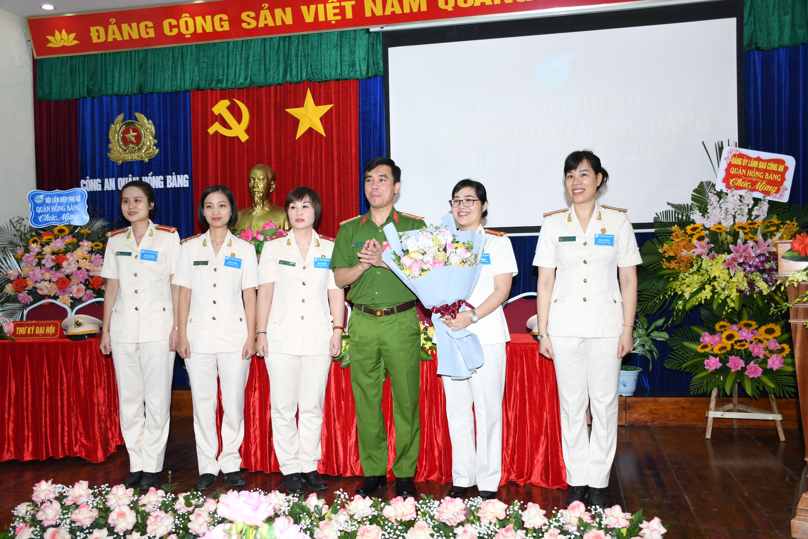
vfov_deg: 38.4
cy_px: 270
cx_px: 404
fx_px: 774
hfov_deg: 55.1
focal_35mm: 34
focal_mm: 23
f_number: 4
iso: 400
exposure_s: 1/200
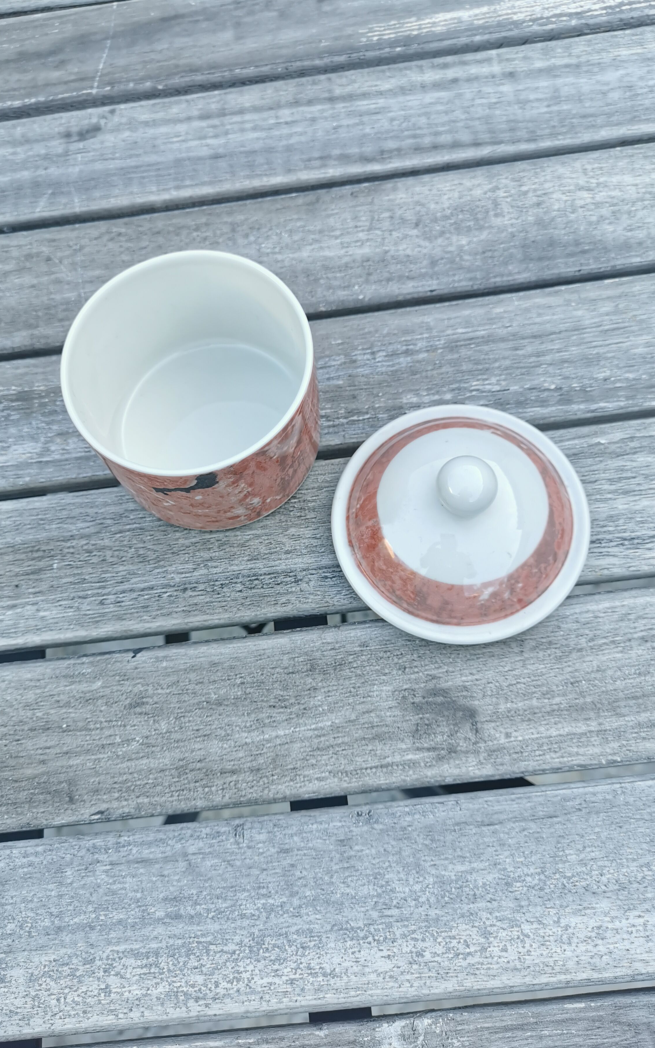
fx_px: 828
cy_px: 524
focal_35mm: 29
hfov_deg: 43.1
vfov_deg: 64.6
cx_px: 308
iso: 50
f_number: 1.8
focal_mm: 5.58
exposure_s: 1/154
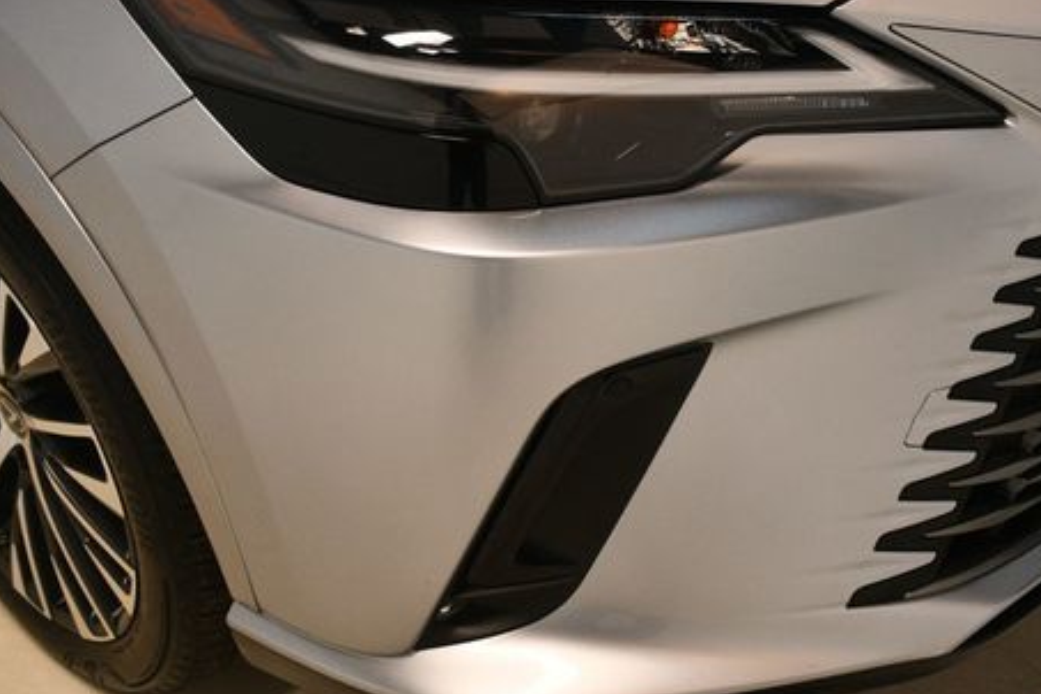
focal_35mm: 48
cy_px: 319
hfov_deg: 41.1
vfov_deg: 28.1
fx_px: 1388
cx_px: 581
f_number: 3.8
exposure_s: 1/125
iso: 800
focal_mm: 23
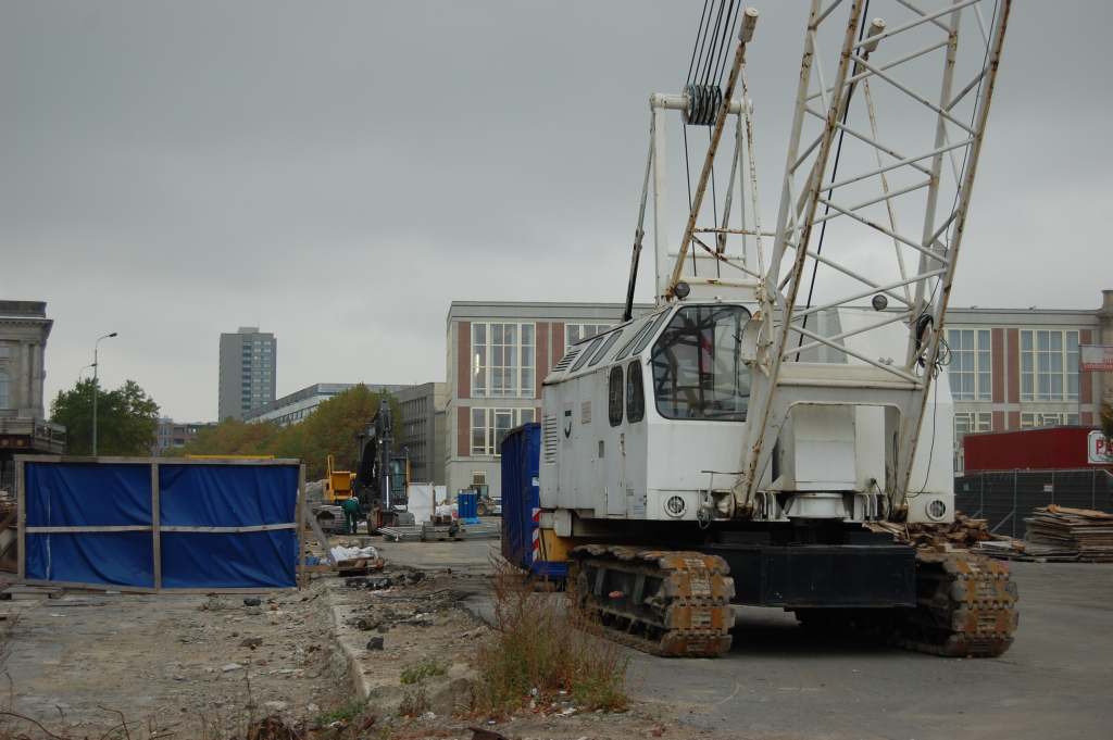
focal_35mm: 60
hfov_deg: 33.4
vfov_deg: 22.6
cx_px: 556
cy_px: 370
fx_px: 1853
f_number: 5
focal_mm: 40
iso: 200
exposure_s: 1/80
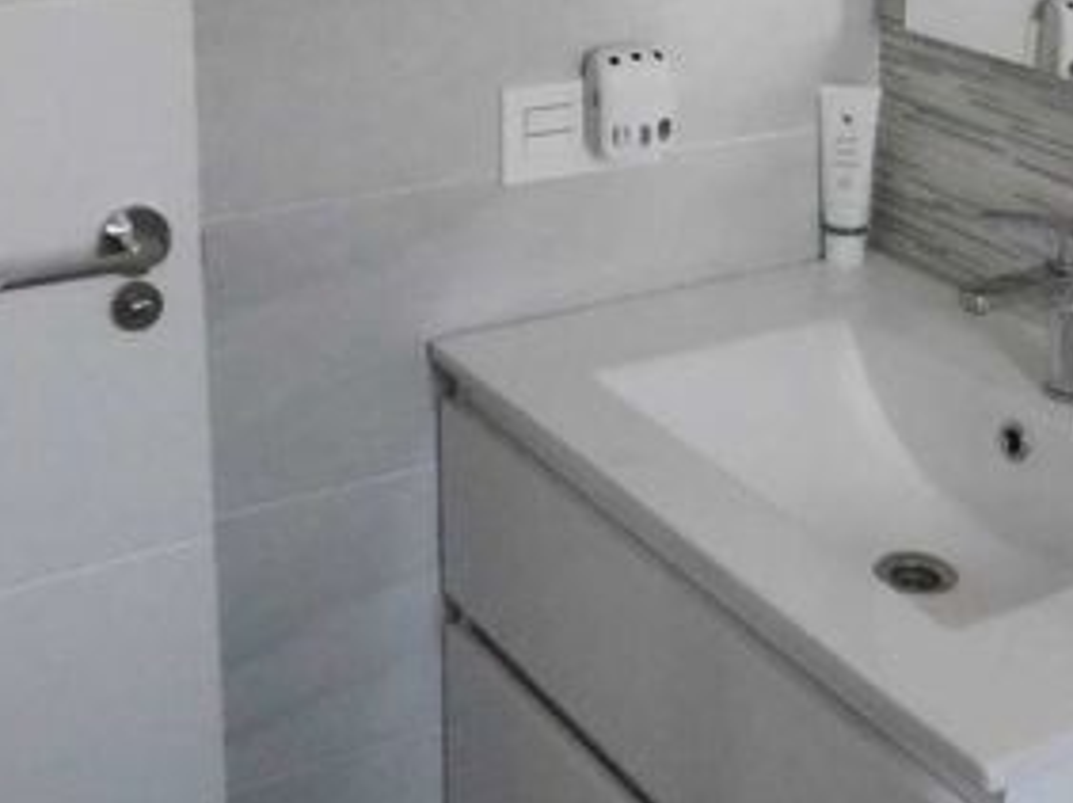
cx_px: 748
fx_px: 1858
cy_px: 76
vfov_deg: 23.7
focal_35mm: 60
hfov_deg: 31.8
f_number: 3.1
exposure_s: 1/250
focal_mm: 4.3
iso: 800
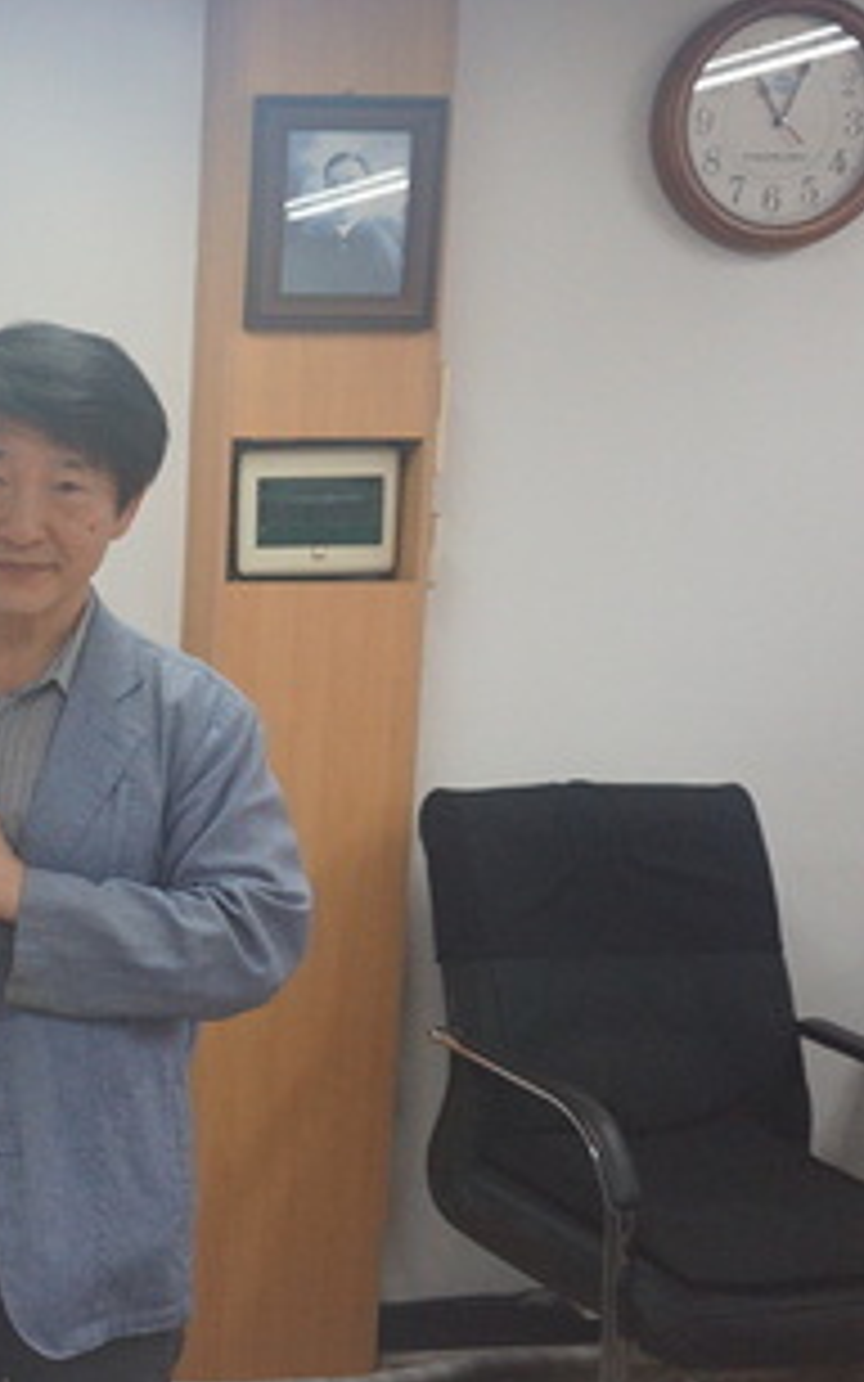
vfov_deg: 37.4
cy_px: 810
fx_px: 2036
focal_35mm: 54
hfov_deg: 20.0
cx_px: -497
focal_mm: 17
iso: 1000
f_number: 4
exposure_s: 1/160
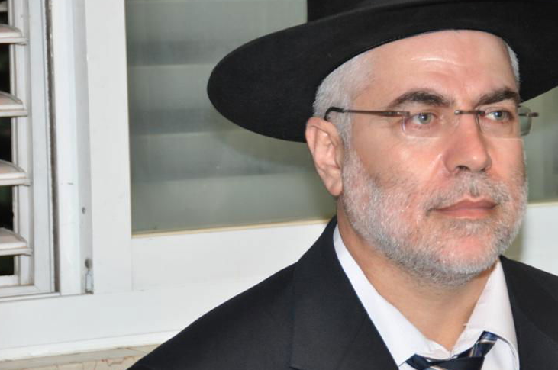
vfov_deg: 6.9
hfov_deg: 10.3
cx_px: 381
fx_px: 3091
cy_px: 164
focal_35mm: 200
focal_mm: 95
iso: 800
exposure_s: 1/60
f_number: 5.3
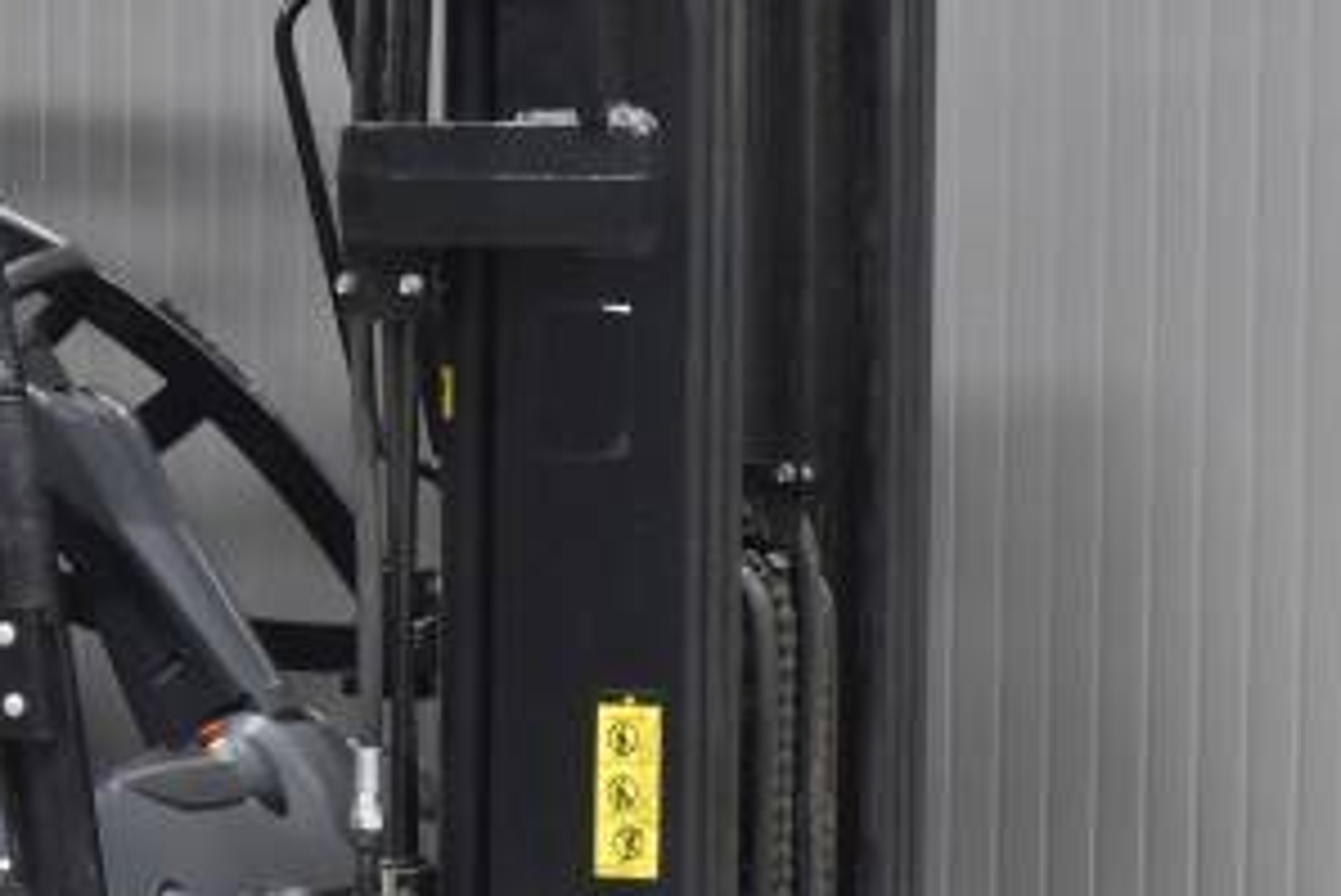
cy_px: 720
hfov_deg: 12.9
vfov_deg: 8.7
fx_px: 5851
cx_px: -86
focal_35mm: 157
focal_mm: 26
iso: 1250
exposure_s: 1/25
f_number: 5.6
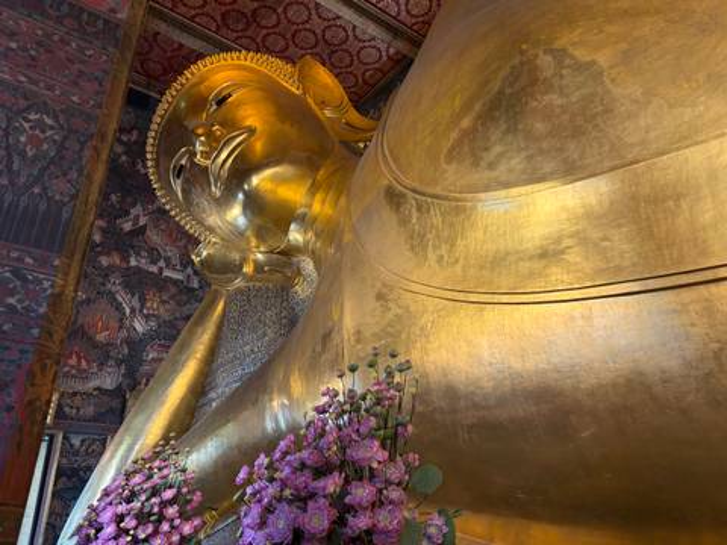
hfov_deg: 67.3
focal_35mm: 26
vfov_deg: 53.1
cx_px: 364
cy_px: 272
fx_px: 546
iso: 125
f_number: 1.6
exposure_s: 1/100
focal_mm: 5.96
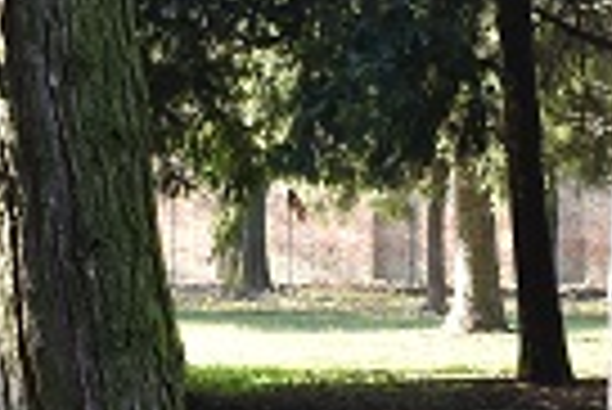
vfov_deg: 7.7
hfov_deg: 11.4
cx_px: 446
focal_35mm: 179
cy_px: 383
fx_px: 3046
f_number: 5.6
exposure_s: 1/125
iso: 400
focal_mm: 18
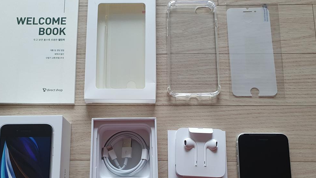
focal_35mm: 37
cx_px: 136
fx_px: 310
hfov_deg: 53.8
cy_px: 121
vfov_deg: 31.7
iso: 200
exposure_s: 1/40
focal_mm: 4.32
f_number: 2.4
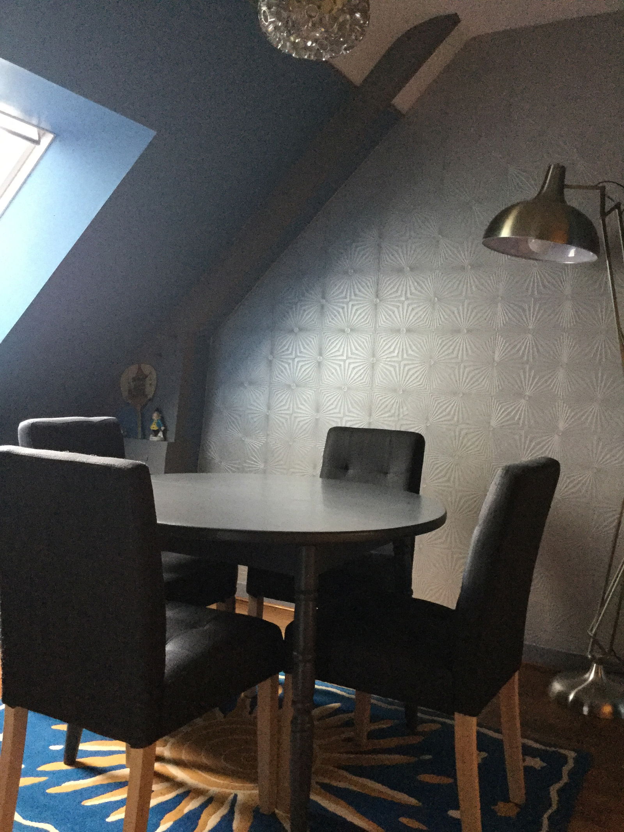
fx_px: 745
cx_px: 312
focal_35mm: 31
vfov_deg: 58.3
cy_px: 416
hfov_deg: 45.4
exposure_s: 1/33
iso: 250
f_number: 2.4
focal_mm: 3.3
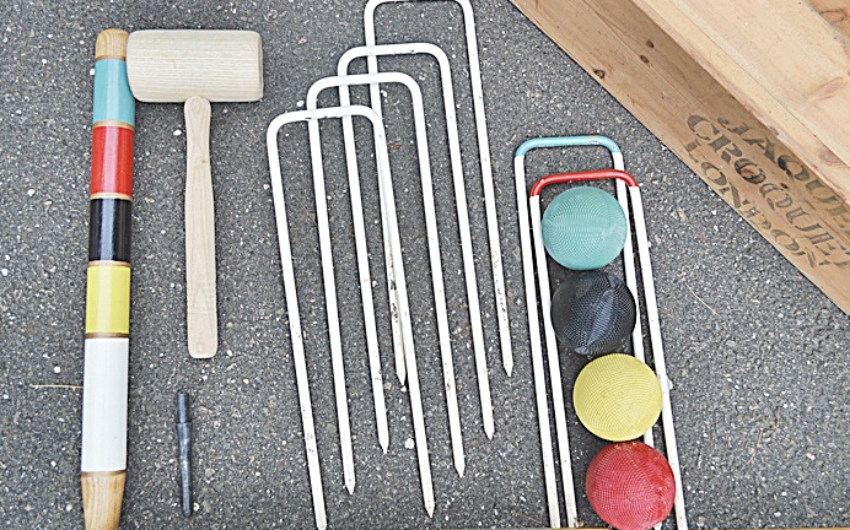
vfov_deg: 37.2
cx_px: 426
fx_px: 787
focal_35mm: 34
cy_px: 269
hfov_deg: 56.7
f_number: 5.6
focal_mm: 22
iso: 400
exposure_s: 1/125
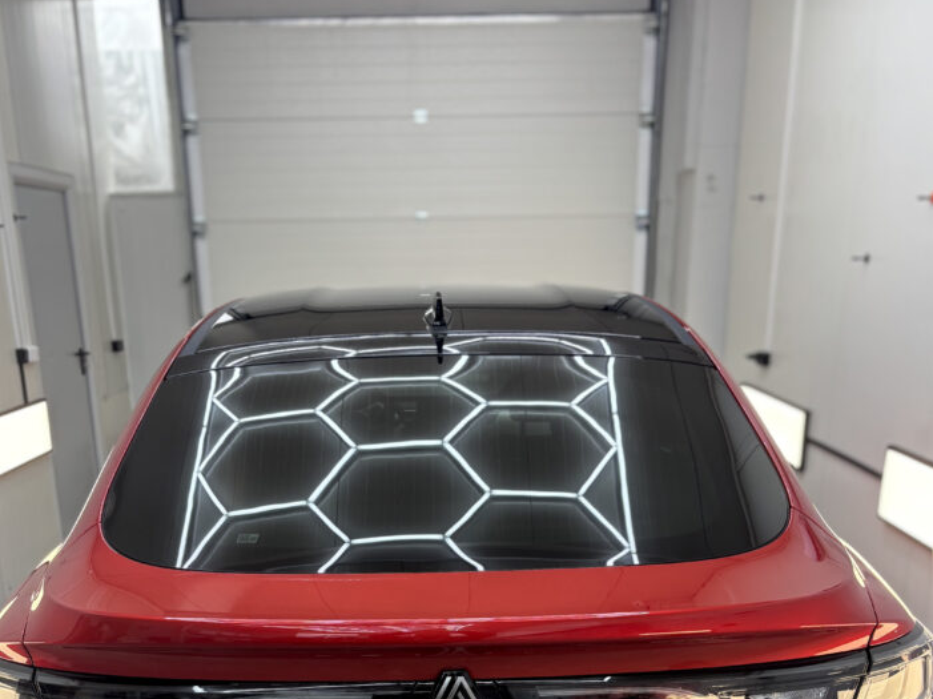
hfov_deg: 49.0
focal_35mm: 38
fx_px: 1024
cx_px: 447
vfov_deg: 35.7
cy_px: 611
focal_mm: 5.96
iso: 64
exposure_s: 1/100
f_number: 1.6
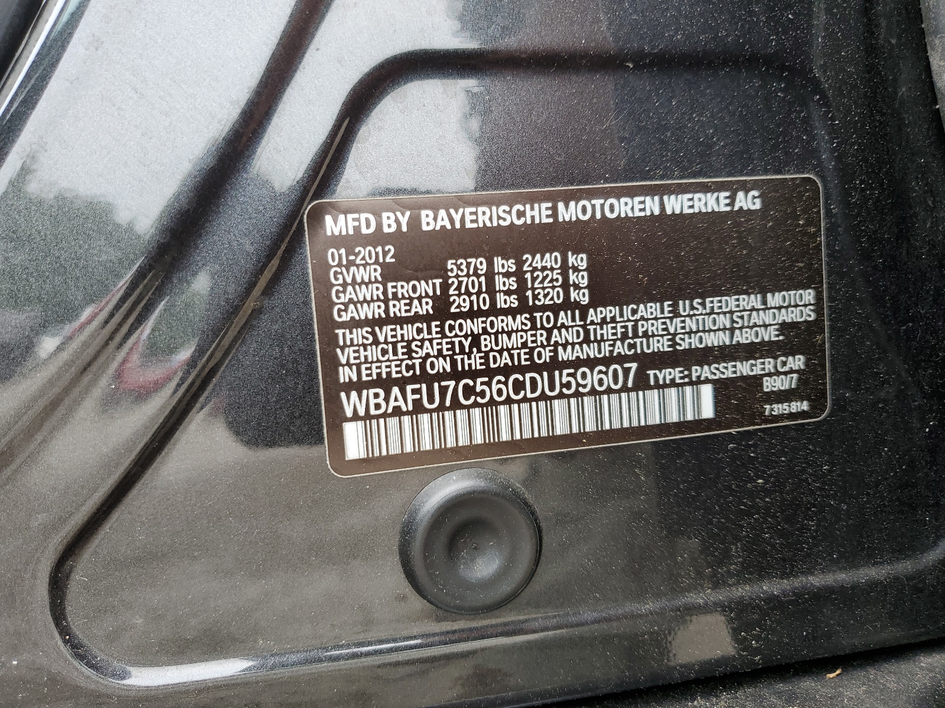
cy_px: 354
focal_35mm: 26
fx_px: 710
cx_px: 472
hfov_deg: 67.3
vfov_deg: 53.1
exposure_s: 1/172
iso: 50
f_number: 1.5
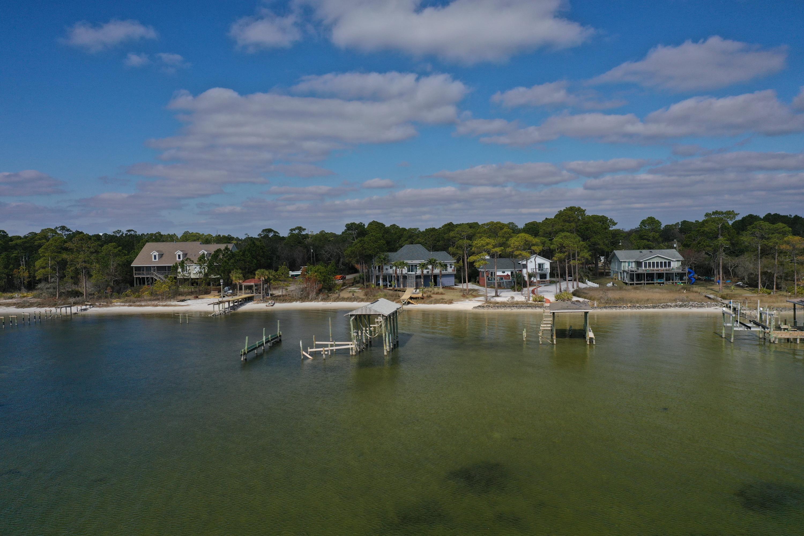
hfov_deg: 65.5
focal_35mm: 28
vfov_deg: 46.4
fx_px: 625
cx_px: 402
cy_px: 268
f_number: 5
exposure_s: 1/320
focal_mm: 10.26
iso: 100
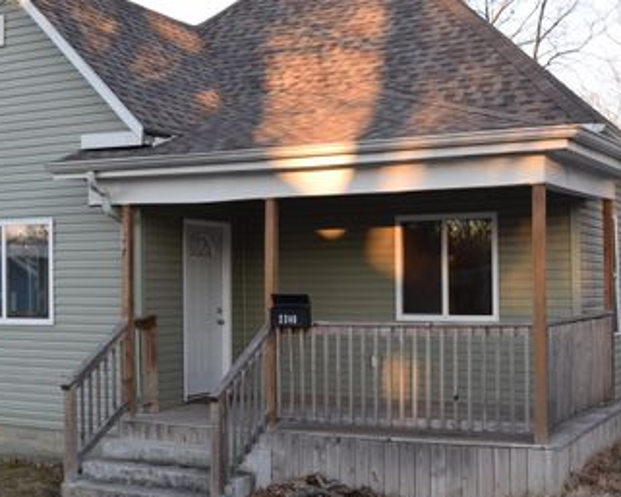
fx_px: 1006
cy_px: 260
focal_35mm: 55
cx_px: 302
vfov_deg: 27.8
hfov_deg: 34.3
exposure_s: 1/160
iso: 400
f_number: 6.3
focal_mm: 25
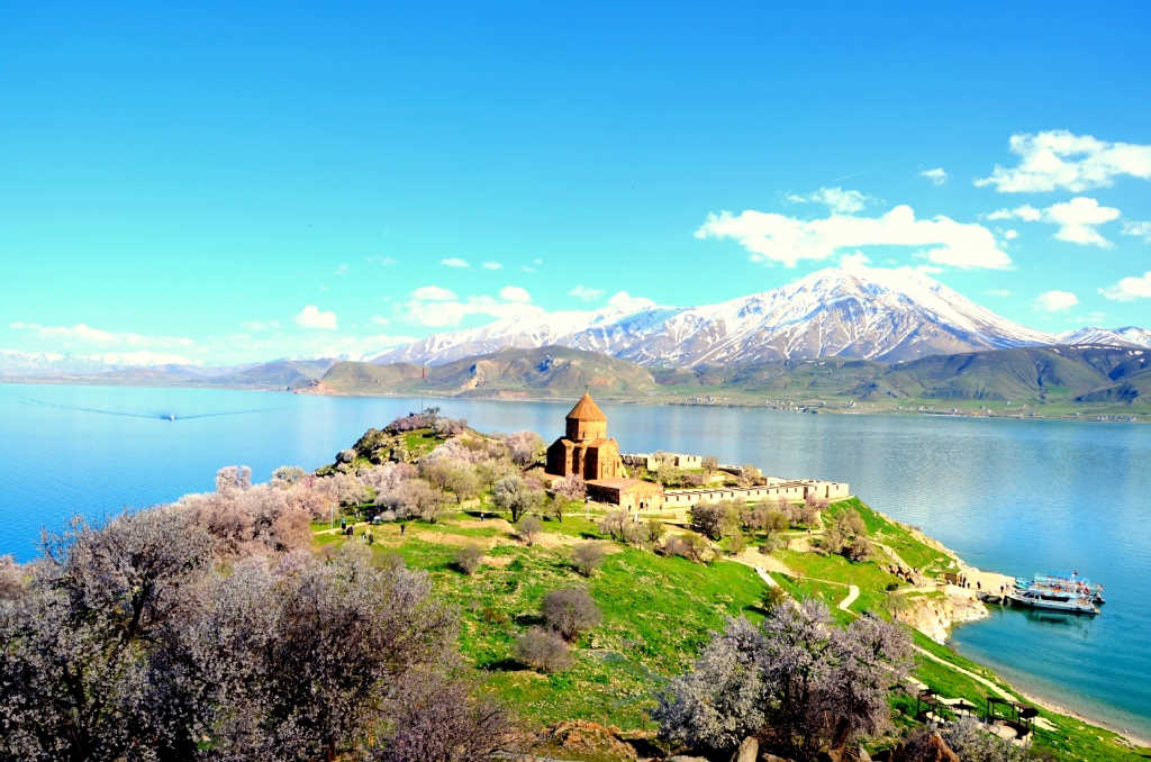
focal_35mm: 27
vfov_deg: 47.7
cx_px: 576
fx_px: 861
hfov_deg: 67.5
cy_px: 381
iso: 100
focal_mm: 18
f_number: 8
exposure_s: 1/250
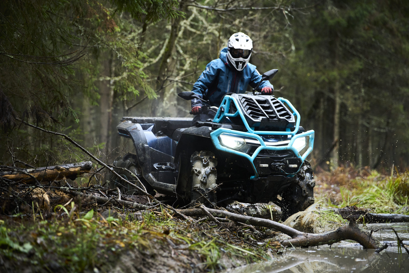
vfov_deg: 12.9
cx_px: 204
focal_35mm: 106
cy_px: 136
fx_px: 1204
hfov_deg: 19.3
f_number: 2.8
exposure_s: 1/500
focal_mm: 106
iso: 2500
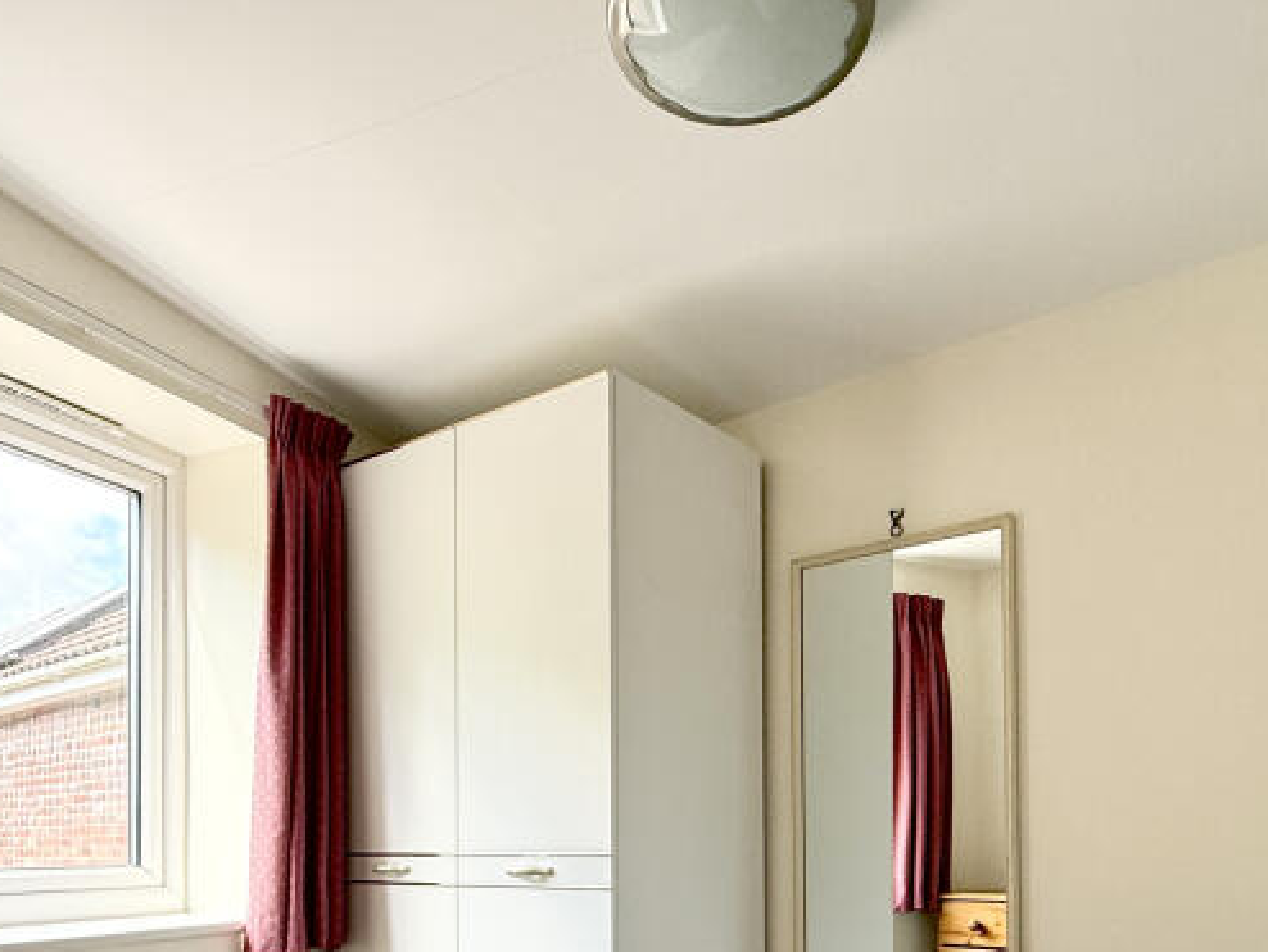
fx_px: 1063
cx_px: 639
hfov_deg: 61.6
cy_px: 837
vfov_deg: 44.4
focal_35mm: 29
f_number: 2.2
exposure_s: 1/99
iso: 80
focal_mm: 2.22
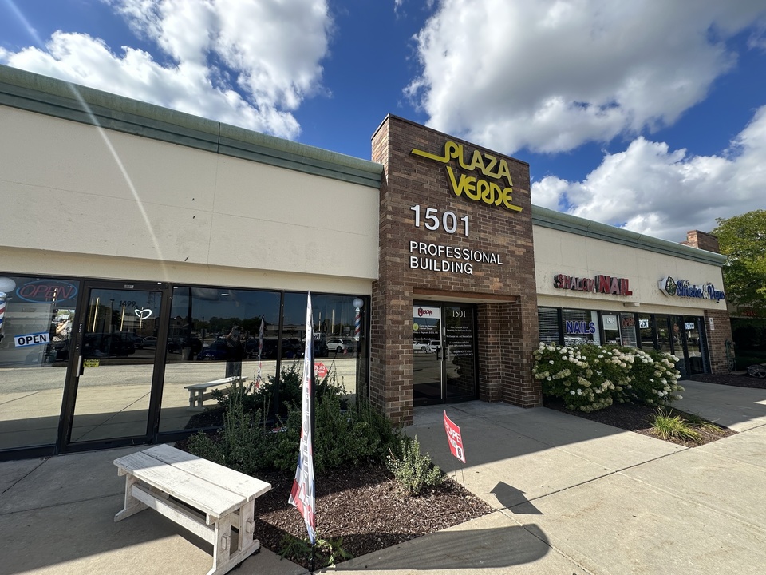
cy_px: 288
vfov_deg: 85.7
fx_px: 310
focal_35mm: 14
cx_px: 383
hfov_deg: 102.1
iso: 40
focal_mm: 2.22
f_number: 2.2
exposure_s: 1/963
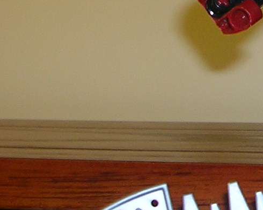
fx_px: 1206
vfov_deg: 9.9
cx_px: 429
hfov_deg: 11.7
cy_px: 6
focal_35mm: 155
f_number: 2.8
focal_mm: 5.8
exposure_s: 1/60.1
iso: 50
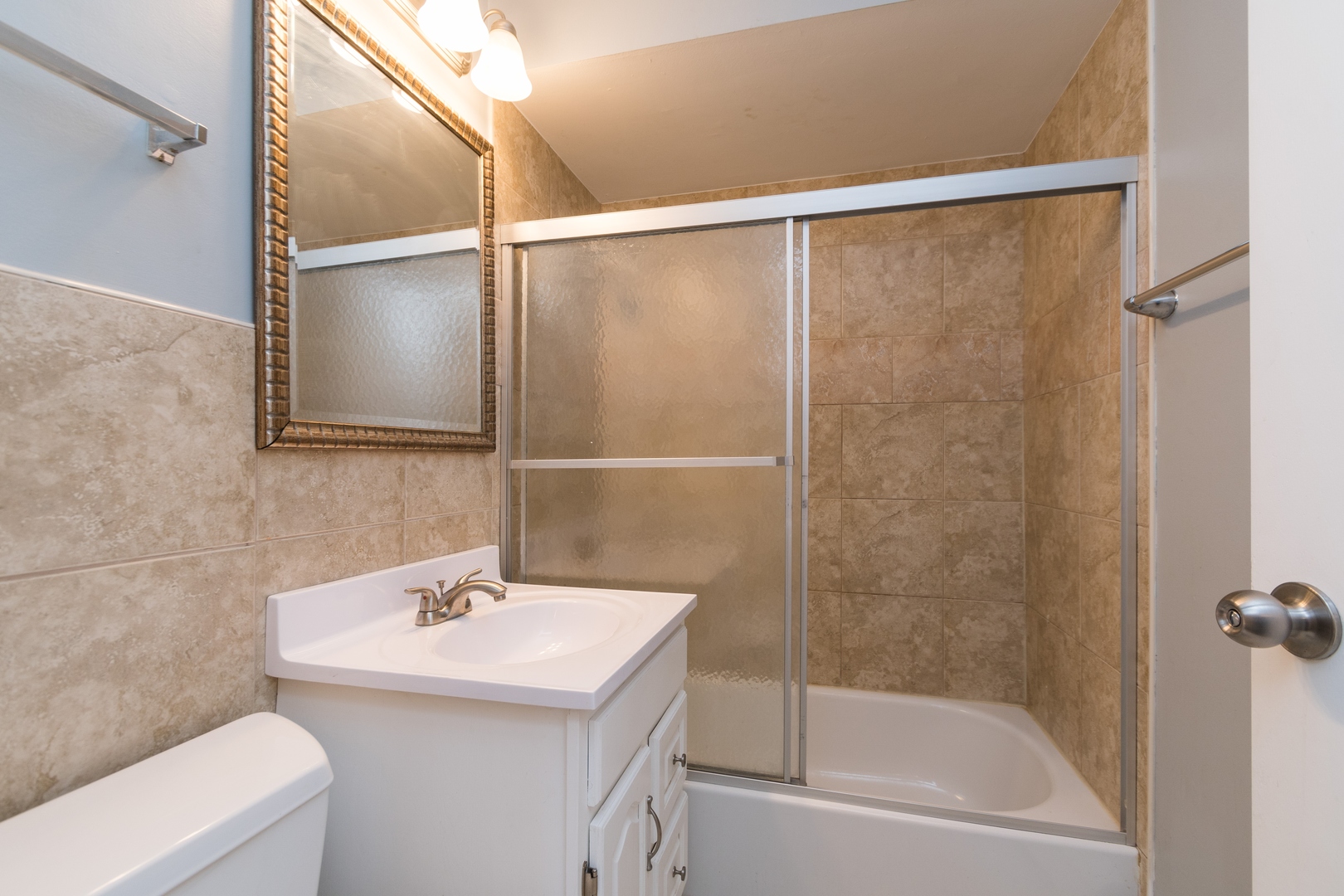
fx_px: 560
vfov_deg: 77.3
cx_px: 672
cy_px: 448
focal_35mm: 15
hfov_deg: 100.4
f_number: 8
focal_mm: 10
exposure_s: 1/25
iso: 200
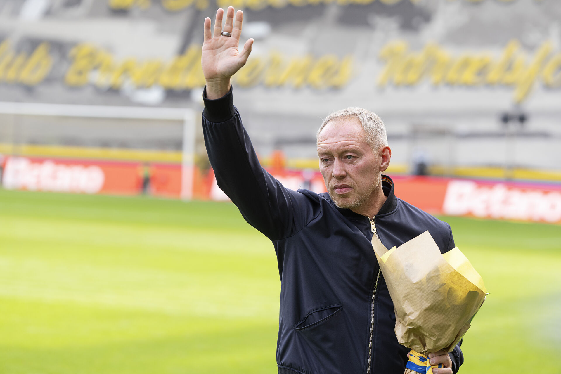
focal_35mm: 133
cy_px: 187
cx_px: 280
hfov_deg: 15.4
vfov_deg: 10.3
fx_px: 2072
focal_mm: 133
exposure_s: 1/800
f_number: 4
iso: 500
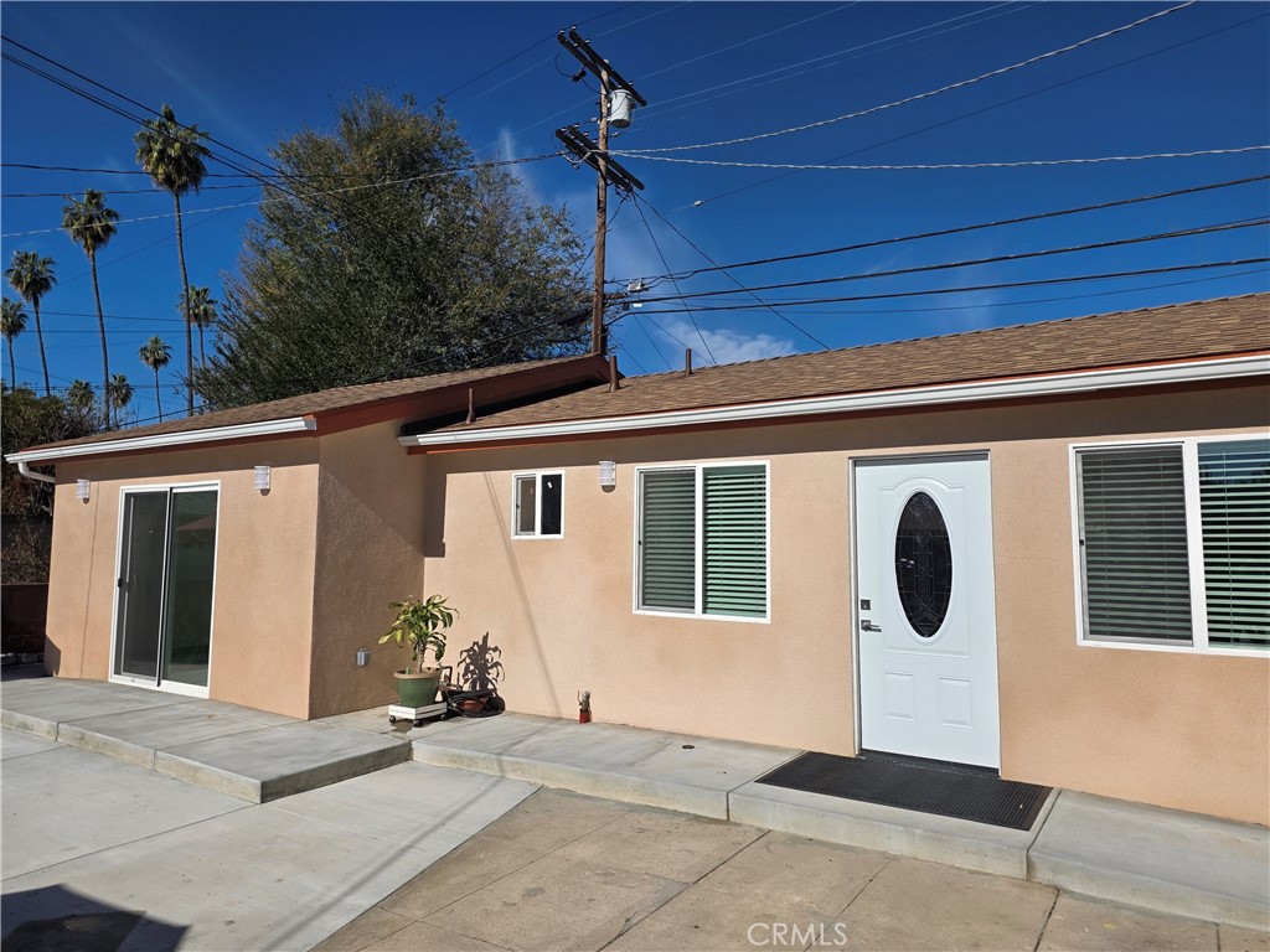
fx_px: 844
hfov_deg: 73.9
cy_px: 476
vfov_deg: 58.9
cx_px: 635
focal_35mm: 23
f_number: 1.7
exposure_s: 1/7944
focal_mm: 6.25
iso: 40
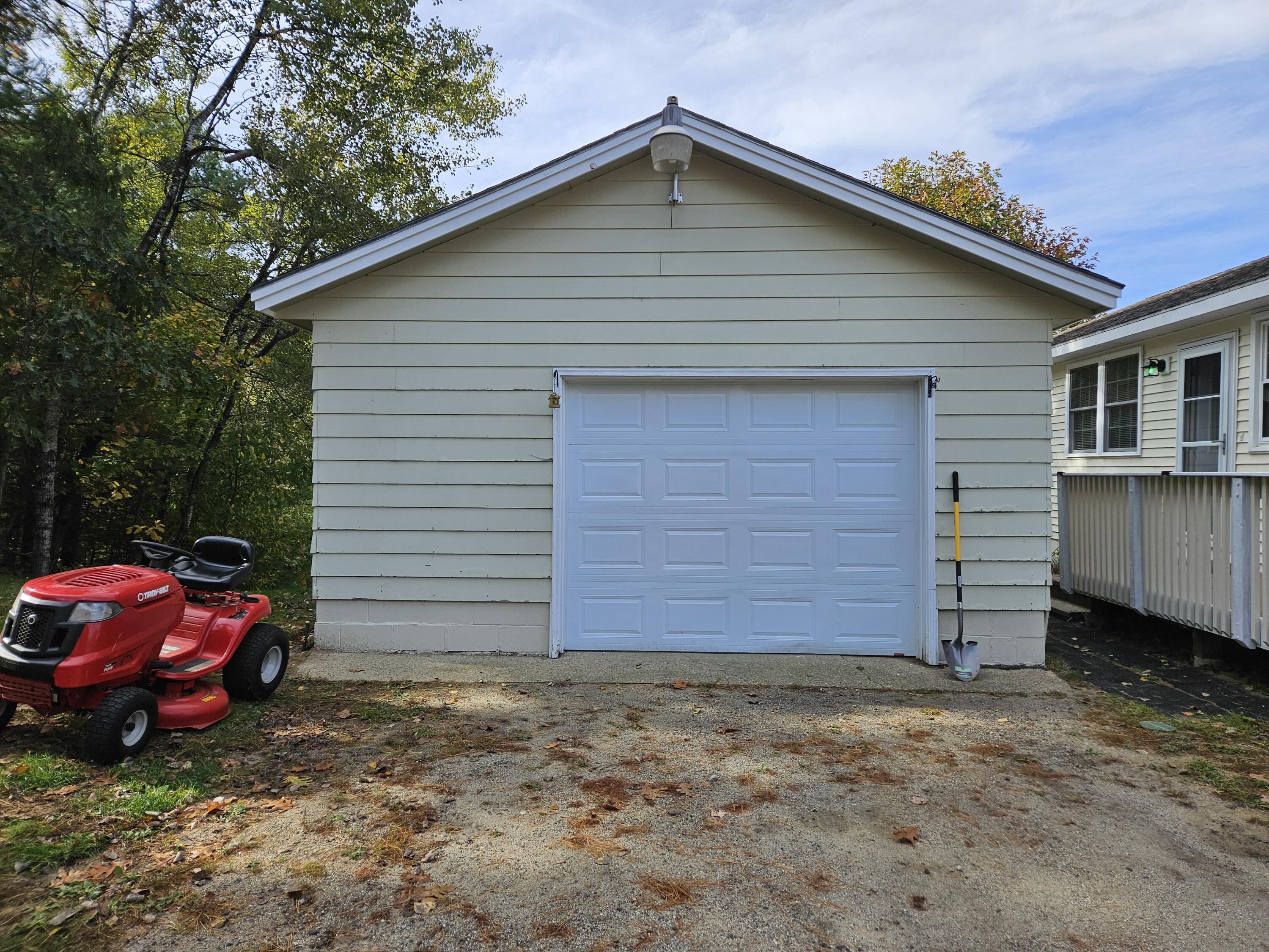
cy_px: 476
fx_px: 843
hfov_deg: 73.9
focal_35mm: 23
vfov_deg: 58.9
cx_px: 634
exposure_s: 1/2000
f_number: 1.8
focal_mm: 5.4
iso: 40
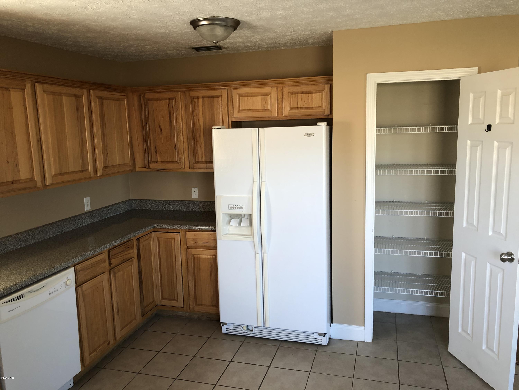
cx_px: 260
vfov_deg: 49.7
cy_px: 195
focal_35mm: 28
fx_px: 420
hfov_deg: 63.4
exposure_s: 1/30
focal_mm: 3.99
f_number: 1.8
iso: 32
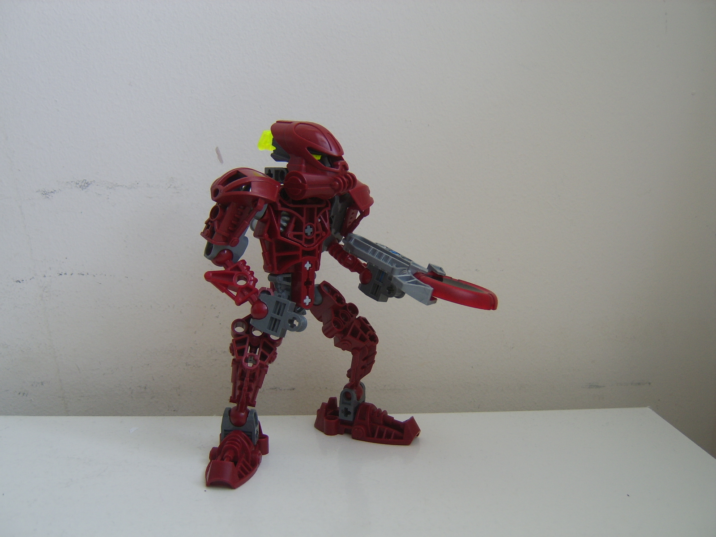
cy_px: 268
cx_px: 358
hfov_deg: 58.4
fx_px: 641
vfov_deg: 45.4
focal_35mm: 31
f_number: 2.7
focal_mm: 8.13
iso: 71
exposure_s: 1/4
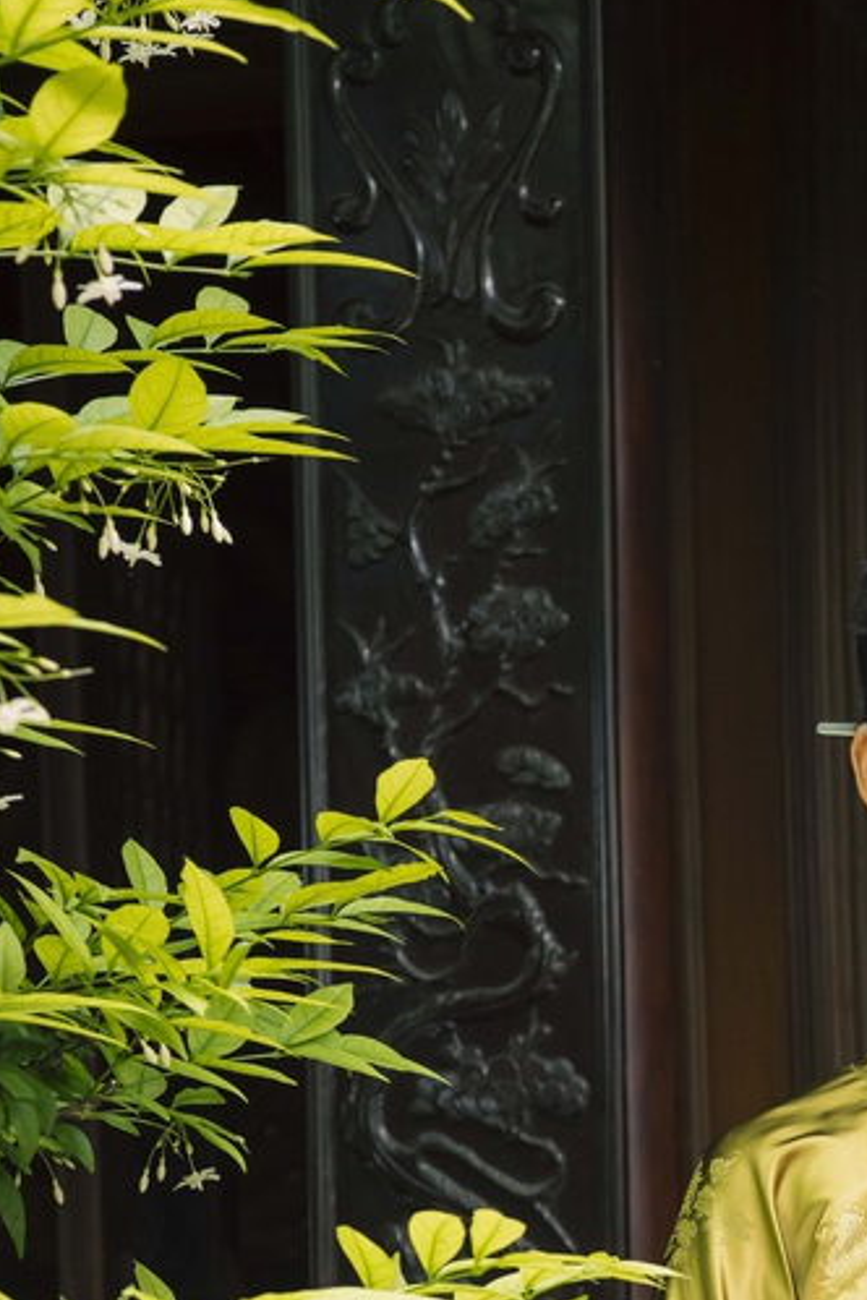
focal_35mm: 88
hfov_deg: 15.2
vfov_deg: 22.2
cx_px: 909
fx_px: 3179
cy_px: 1309
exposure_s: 1/200
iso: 400
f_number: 3.5
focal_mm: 26
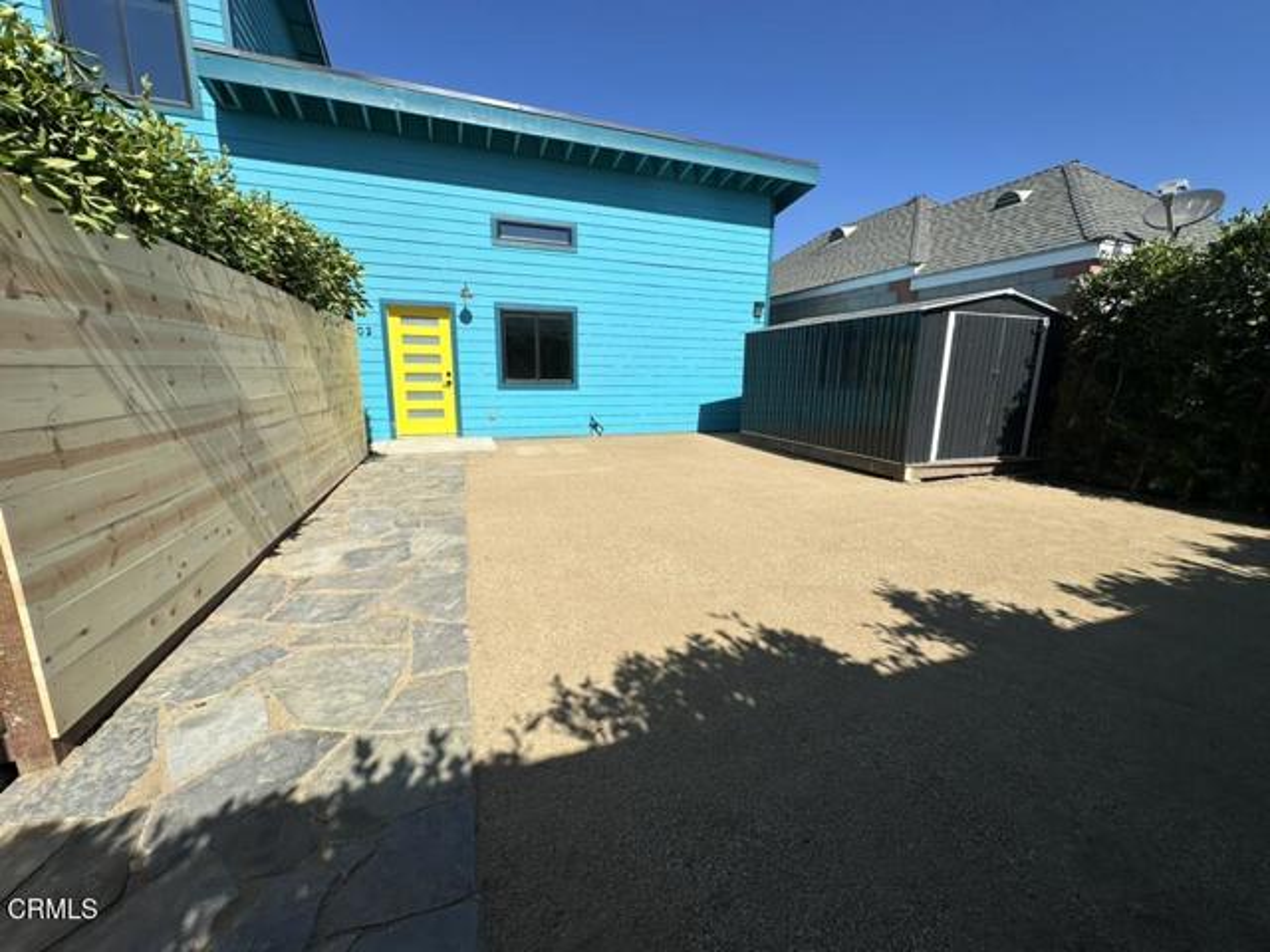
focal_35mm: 14
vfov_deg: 85.7
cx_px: 635
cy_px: 476
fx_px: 514
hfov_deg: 102.1
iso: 50
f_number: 2.2
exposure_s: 1/3300
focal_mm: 2.22
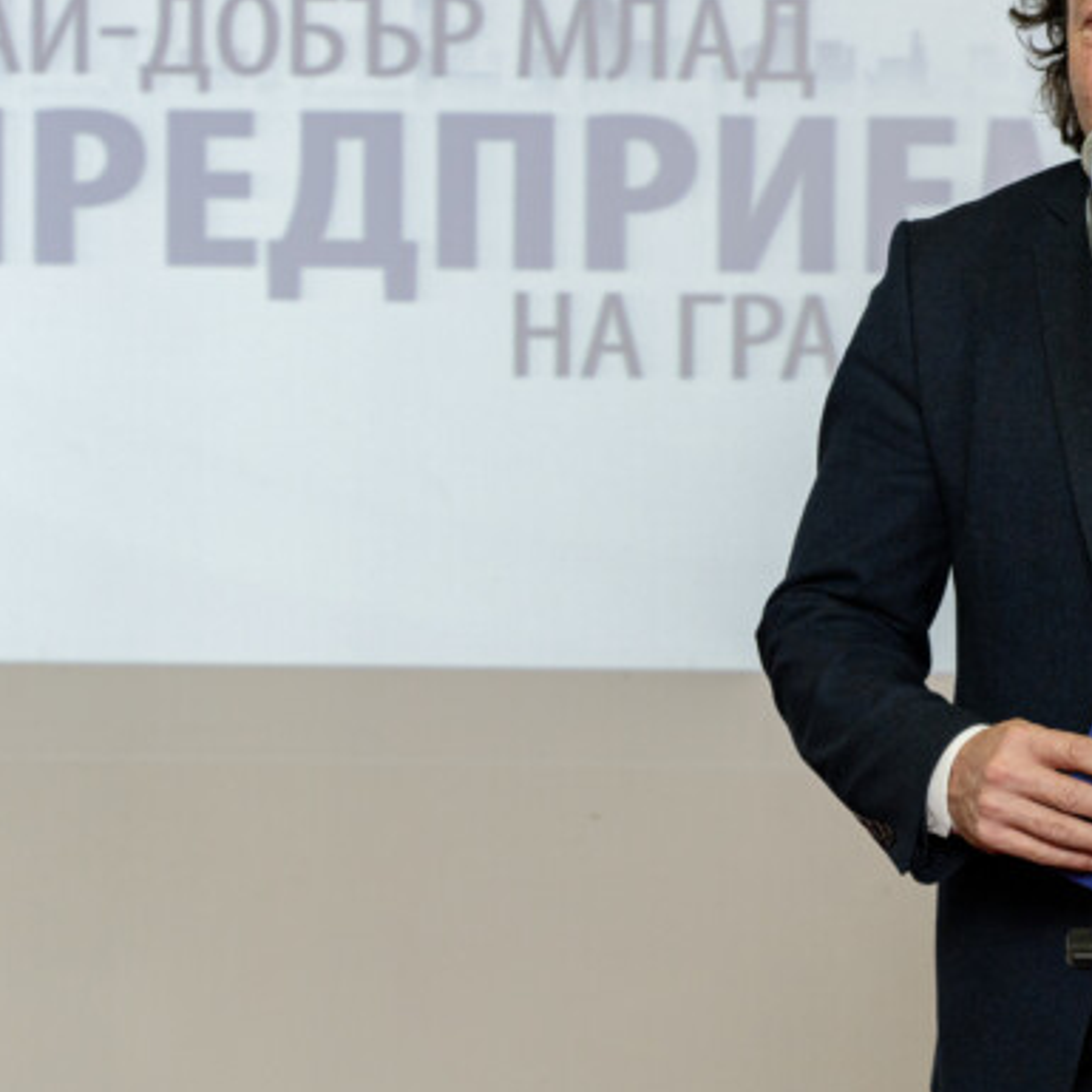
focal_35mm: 148
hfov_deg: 11.7
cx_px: 1118
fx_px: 5282
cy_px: 444
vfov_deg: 11.8
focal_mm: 61
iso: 250
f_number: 4.5
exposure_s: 1/125
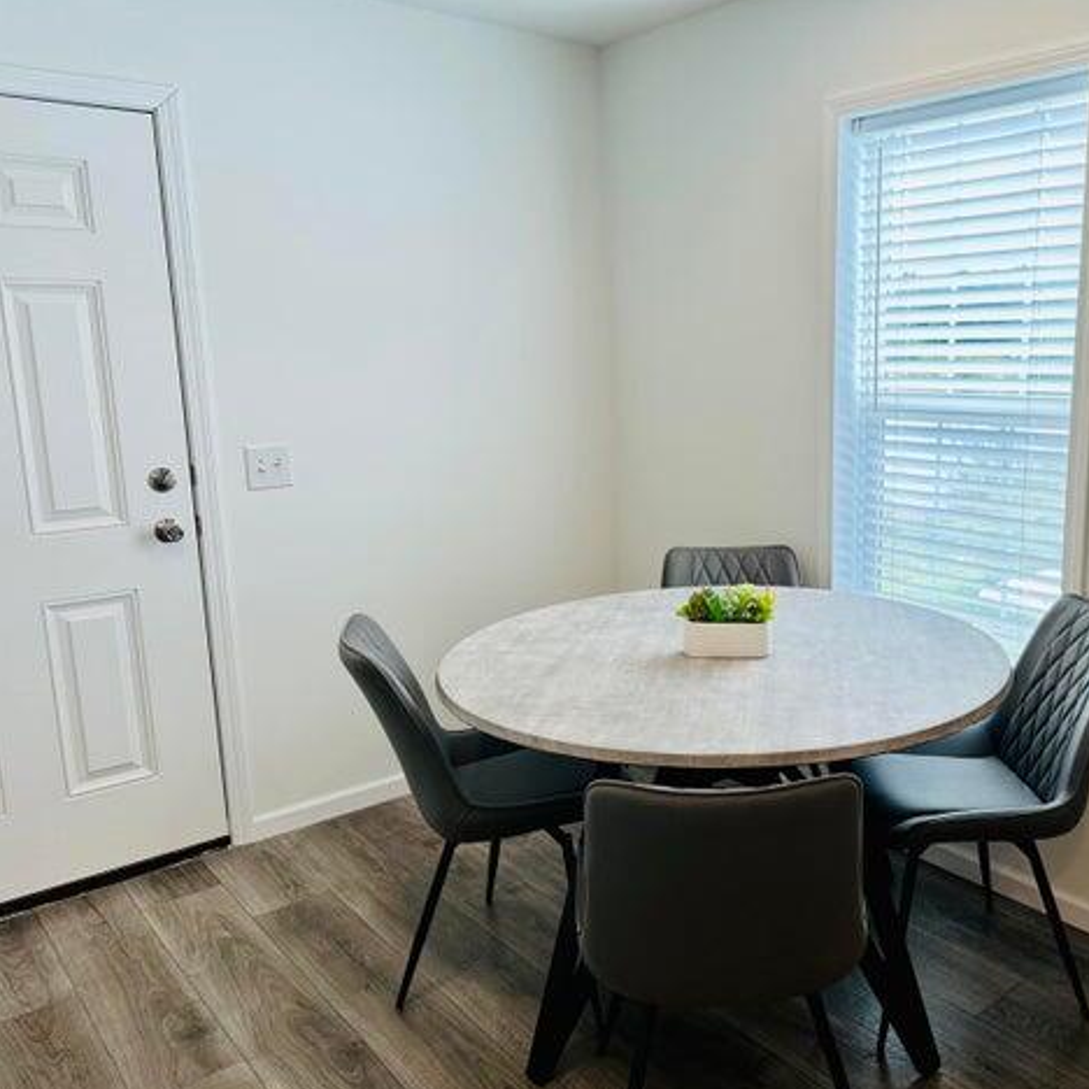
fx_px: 1032
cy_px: 547
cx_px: 740
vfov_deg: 55.6
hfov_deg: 54.3
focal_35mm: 29
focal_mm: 6.86
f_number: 1.78
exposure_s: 1/120
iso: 64
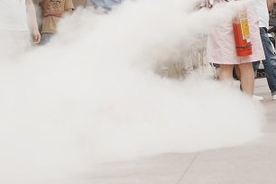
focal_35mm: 136
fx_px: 1043
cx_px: 160
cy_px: 15
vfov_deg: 10.0
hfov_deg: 15.1
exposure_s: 1/250
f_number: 4
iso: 125
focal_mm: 65
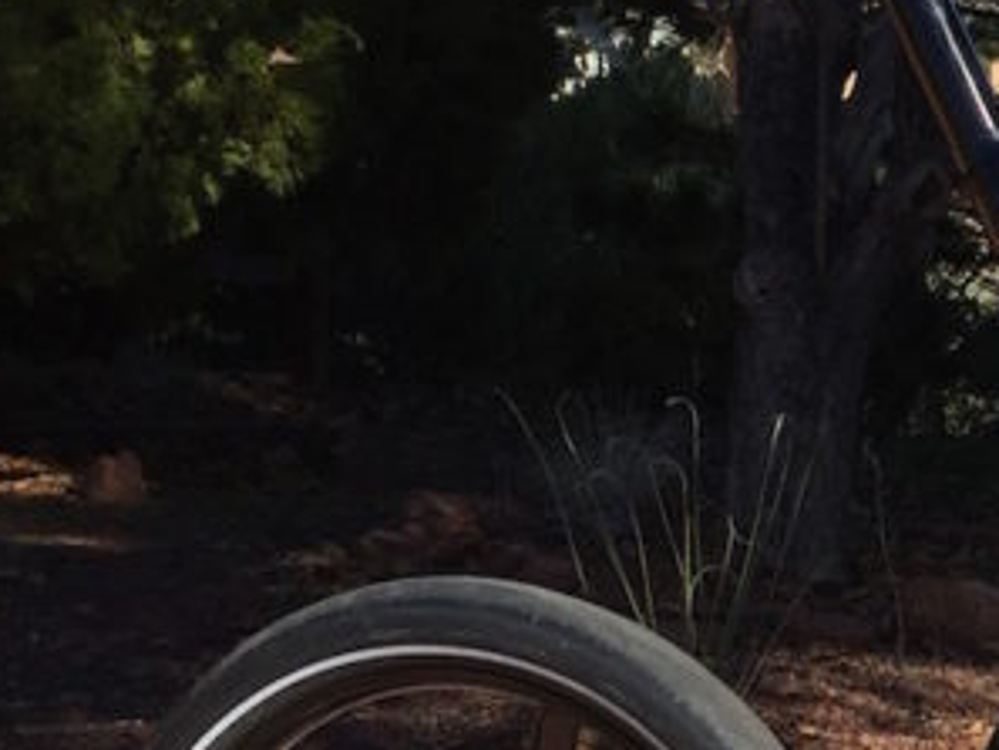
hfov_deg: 17.7
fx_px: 2887
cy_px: 545
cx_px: 1487
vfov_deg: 14.8
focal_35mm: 100
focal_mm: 4.15
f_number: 2.2
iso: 32
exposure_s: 1/1799
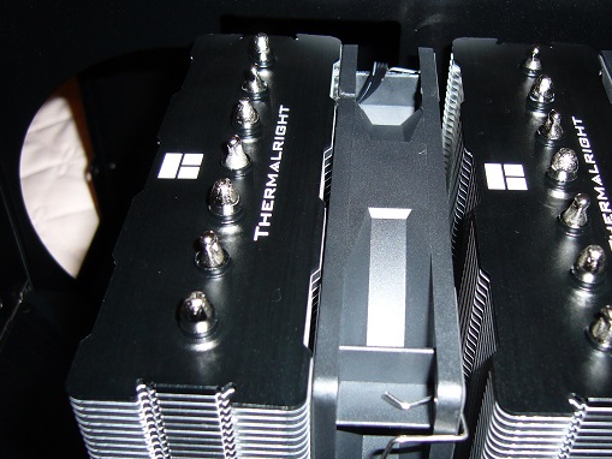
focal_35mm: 44
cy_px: 210
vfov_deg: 32.9
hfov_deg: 42.7
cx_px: 367
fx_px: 778
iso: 80
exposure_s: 1/30
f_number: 2.8
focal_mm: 5.8
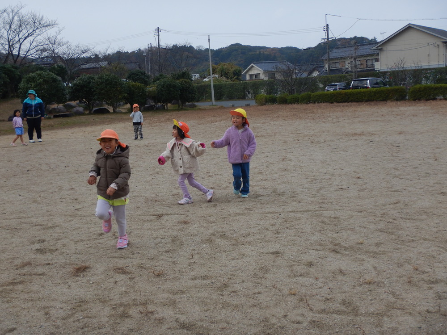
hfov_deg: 46.8
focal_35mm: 40
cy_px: 168
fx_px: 517
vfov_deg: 36.0
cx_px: 224
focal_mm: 7.2
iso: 125
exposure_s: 1/500
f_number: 4.2
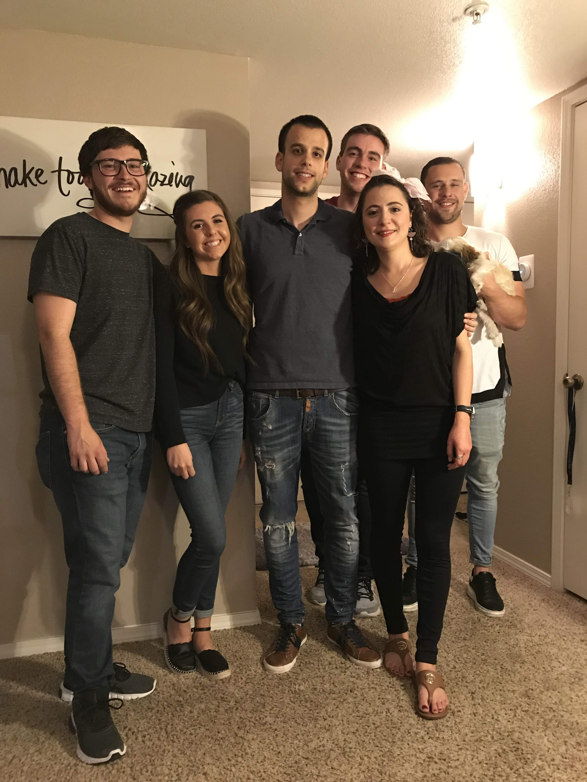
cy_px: 391
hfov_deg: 49.7
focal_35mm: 28
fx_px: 633
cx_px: 294
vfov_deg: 63.4
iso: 100
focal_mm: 3.99
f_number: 1.8
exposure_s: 1/6
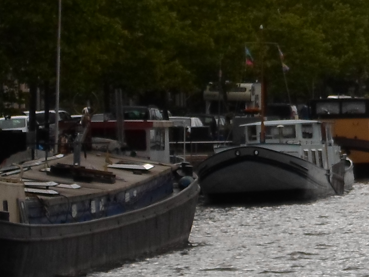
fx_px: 4179
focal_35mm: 392
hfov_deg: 5.0
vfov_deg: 3.8
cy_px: 38
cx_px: 626
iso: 80
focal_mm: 18
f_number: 5.2
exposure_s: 1/250
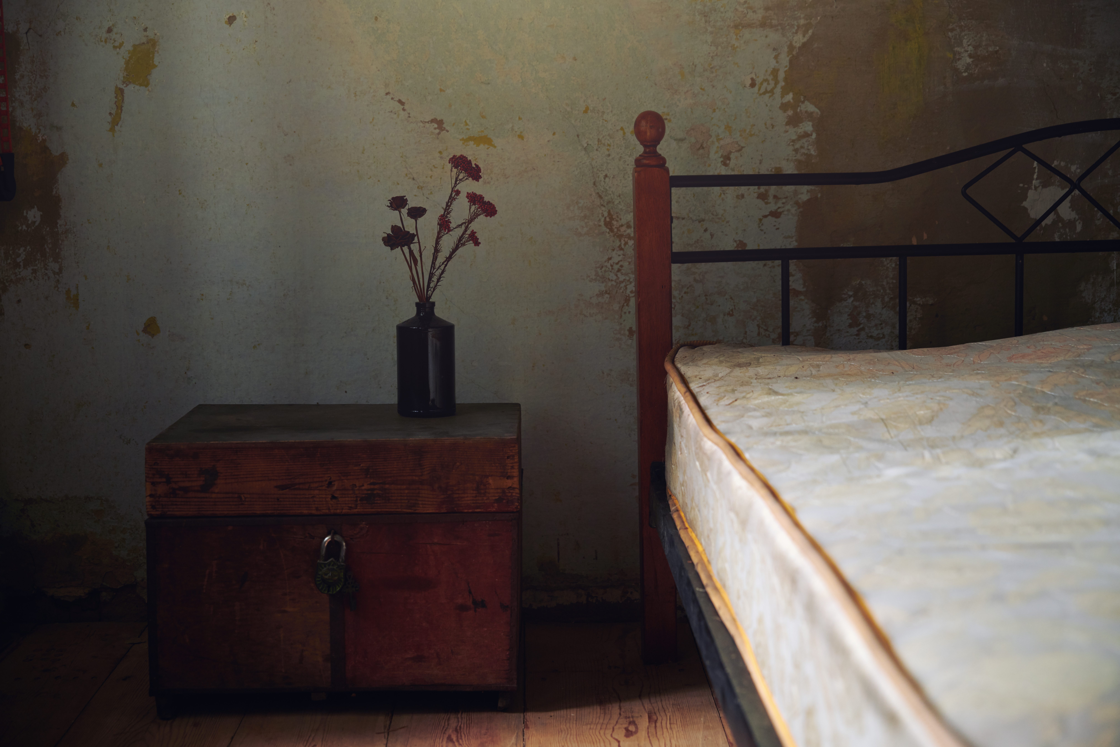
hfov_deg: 35.6
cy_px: 374
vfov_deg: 24.2
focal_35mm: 56
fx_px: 1742
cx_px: 560
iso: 400
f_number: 3.2
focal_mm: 56
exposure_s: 1/160
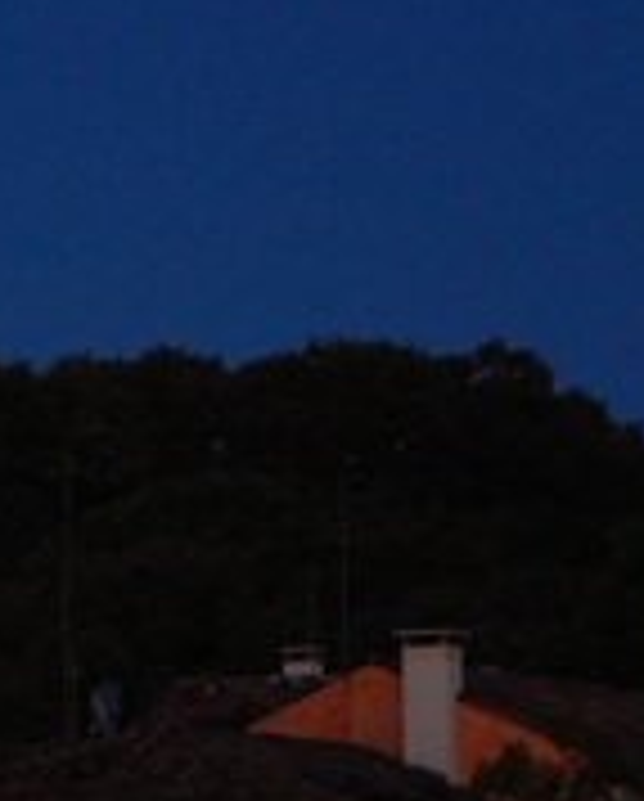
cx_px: -311
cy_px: 1143
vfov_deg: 4.2
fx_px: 10789
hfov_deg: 3.4
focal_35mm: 454
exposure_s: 1/30
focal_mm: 72
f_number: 4.2
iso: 800
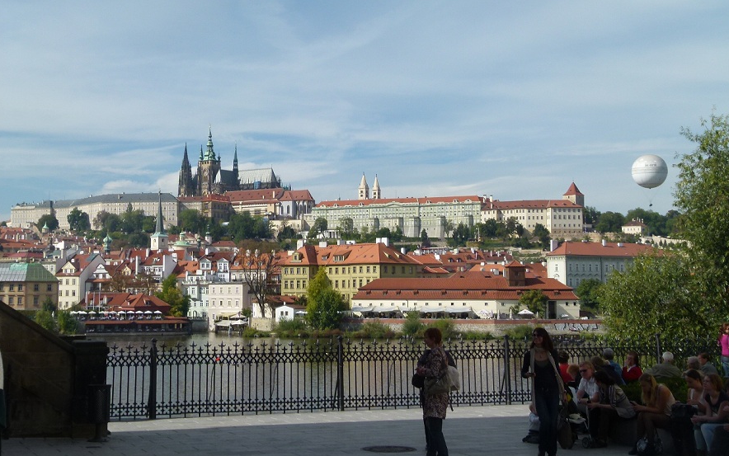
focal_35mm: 58
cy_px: 197
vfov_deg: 22.4
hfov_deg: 35.1
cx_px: 366
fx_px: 1153
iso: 100
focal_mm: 9.7
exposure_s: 1/1000
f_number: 4
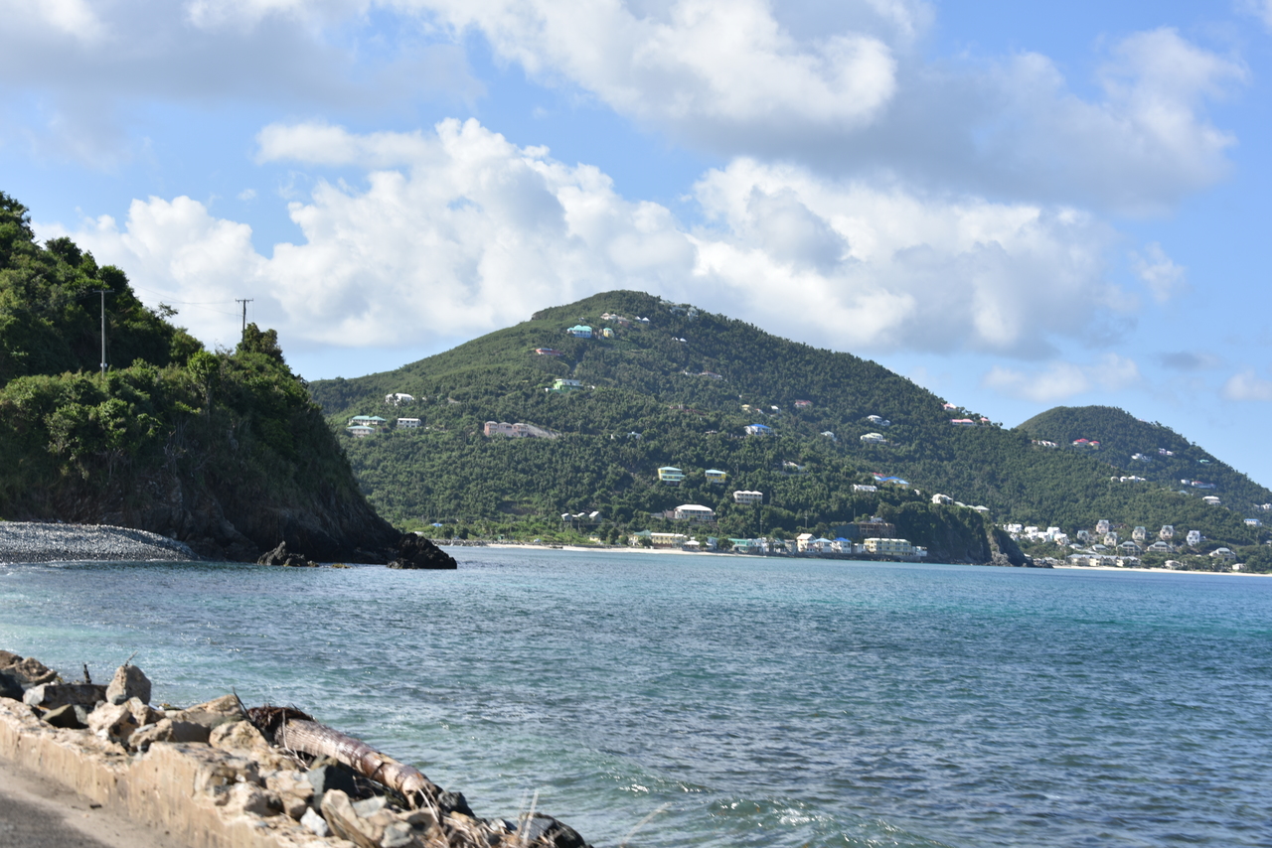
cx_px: 636
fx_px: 2191
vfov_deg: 21.9
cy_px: 424
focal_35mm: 62
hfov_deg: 32.4
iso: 100
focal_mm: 62
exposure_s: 1/320
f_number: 9
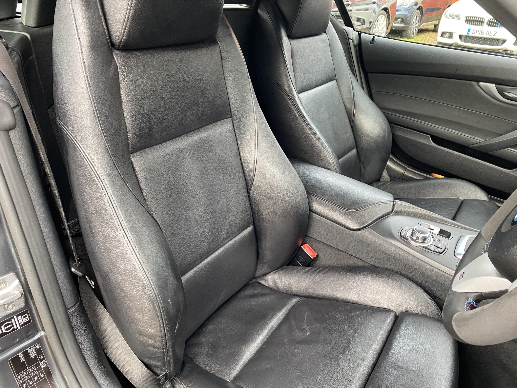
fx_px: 388
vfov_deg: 53.1
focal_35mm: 26
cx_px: 258
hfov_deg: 67.3
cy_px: 194
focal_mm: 4.25
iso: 125
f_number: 1.8
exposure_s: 1/64
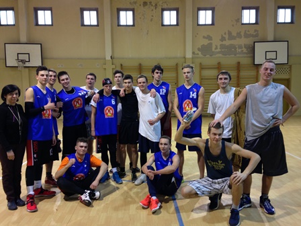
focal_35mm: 33
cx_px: 150
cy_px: 113
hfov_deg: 55.4
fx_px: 287
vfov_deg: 42.9
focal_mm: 4.12
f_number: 2.4
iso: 100
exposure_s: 1/20
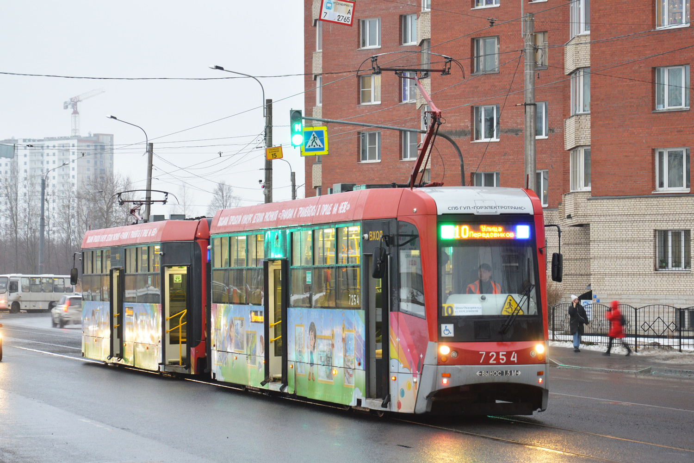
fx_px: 2024
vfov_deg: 13.0
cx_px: 347
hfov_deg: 19.5
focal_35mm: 105
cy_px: 232
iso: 400
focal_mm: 70
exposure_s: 1/10
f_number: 5.6
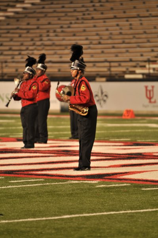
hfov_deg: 4.6
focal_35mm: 300
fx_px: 1978
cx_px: 79
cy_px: 119
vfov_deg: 6.9
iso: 200
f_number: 2.8
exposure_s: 1/80
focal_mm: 200
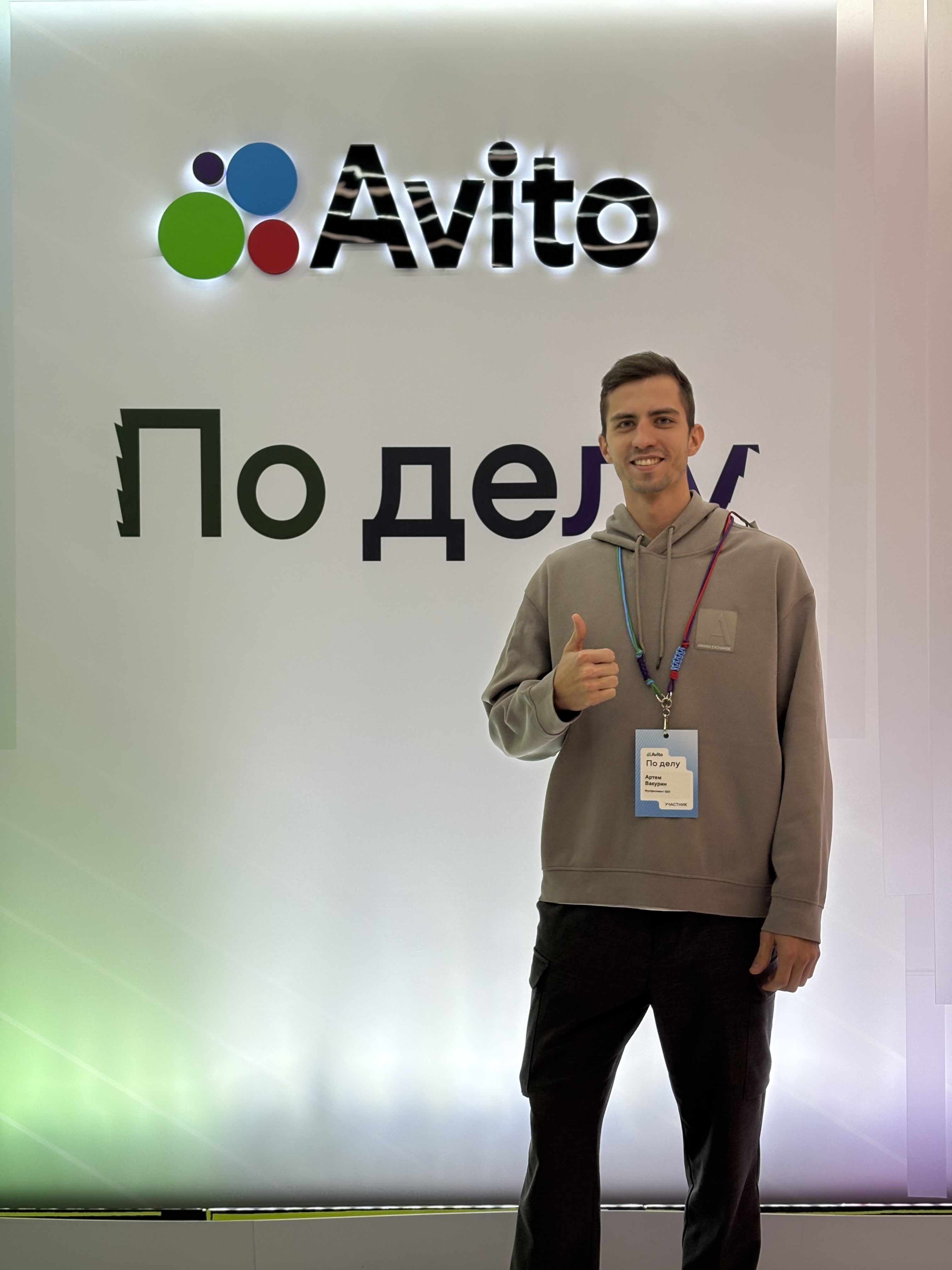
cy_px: 635
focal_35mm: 52
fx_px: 1907
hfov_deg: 28.0
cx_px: 476
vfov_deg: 36.8
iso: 50
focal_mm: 5.96
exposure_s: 1/242
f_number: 1.6
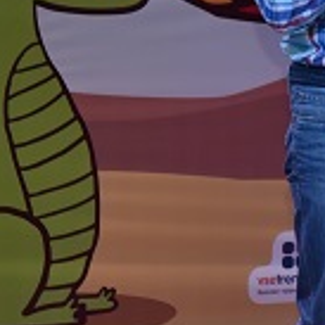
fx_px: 2794
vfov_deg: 6.6
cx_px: 420
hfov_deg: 6.6
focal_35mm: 263
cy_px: -49
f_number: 4.5
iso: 1250
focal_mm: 85
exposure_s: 1/160
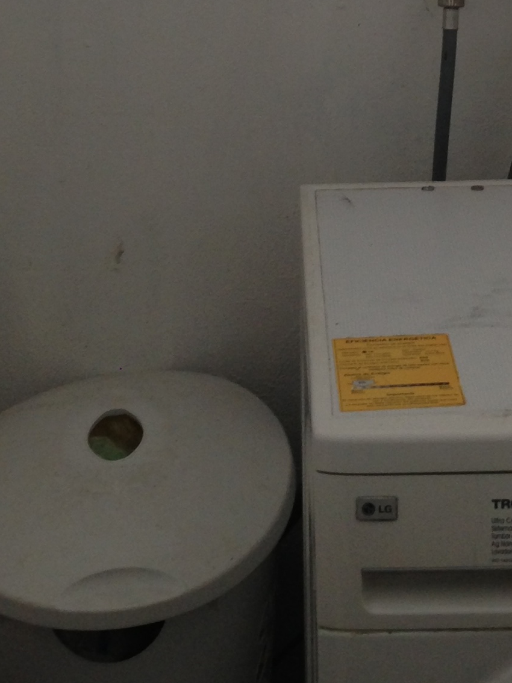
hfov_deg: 15.4
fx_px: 1874
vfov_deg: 20.0
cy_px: -13
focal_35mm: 95
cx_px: 451
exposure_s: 1/20
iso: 80
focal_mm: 4.13
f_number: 2.4
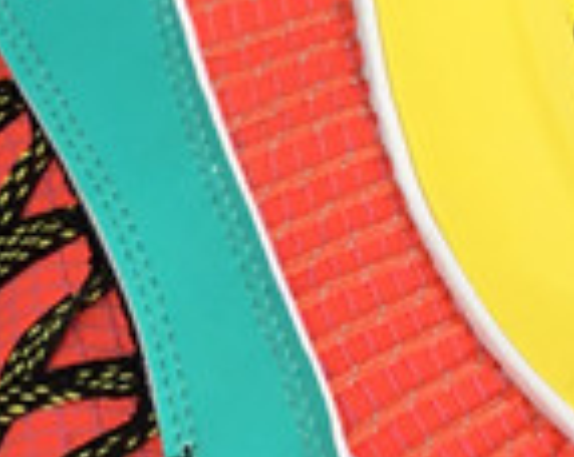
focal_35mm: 191
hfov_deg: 9.7
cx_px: -357
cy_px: 279
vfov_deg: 8.1
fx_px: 3240
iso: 25
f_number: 2.4
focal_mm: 3.3
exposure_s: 1/287
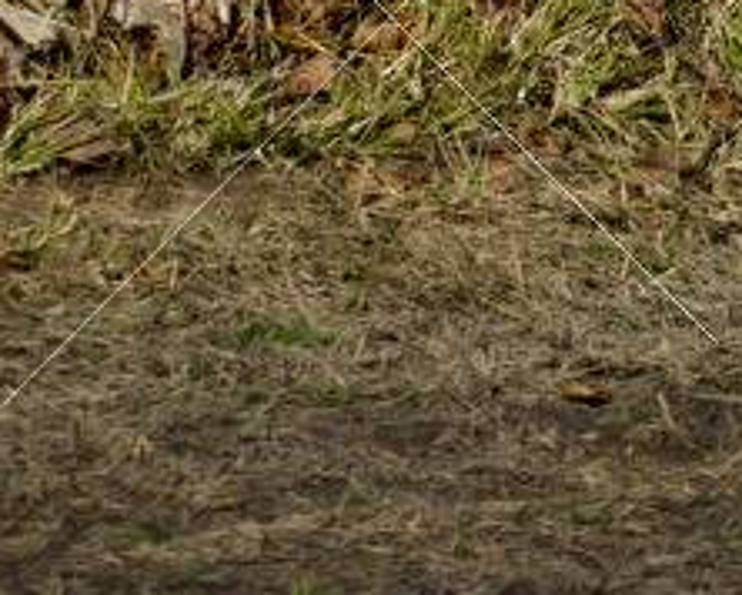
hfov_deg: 3.2
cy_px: -744
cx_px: 1608
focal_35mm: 592
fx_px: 13012
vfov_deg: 2.6
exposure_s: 1/640
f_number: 6.3
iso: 100
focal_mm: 72
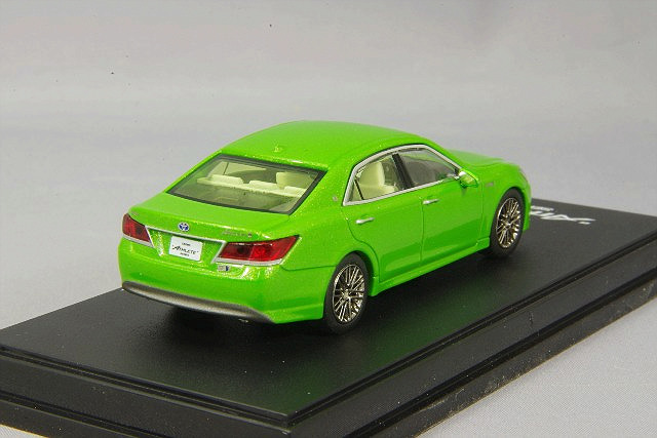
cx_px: 328
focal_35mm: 112
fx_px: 2044
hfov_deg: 18.3
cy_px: 219
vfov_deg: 12.2
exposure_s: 1
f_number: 32
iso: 400
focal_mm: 75
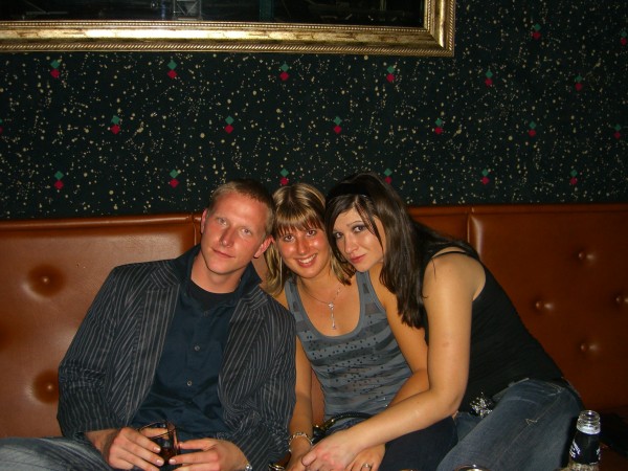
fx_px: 689
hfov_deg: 49.0
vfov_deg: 37.7
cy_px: 236
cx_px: 314
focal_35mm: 38
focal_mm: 7.9
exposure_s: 1/60
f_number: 2.8
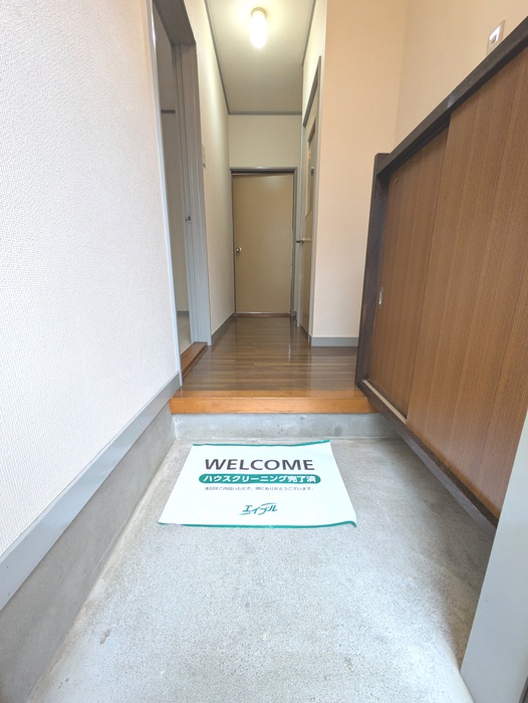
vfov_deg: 102.0
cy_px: 352
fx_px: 284
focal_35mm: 14
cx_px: 264
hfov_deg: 85.7
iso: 202
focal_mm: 1.83
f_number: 2.2
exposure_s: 1/100
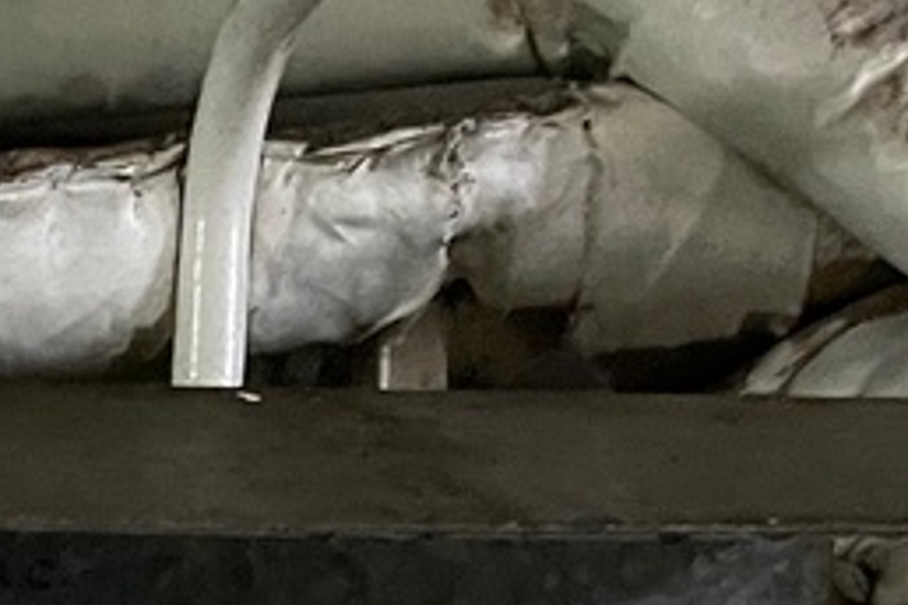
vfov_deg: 9.6
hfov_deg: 14.9
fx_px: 3178
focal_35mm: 126
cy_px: 1491
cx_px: -524
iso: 500
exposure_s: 1/30
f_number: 1.6
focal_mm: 4.2
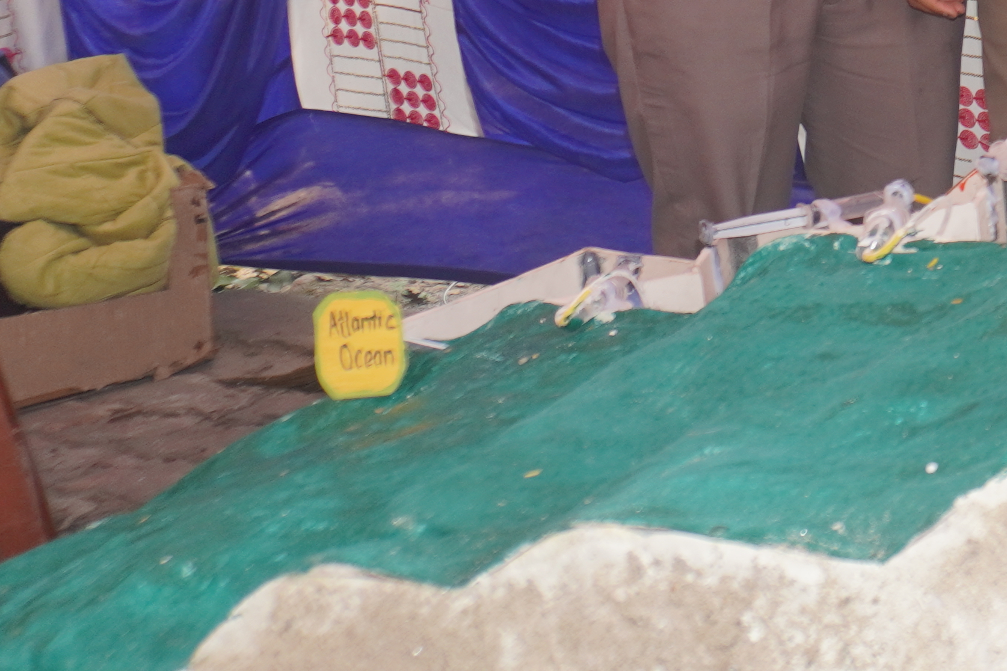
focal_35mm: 86
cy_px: -80
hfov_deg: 19.4
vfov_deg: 15.4
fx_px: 2405
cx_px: 1669
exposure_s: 1/160
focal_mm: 16
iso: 160
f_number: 4
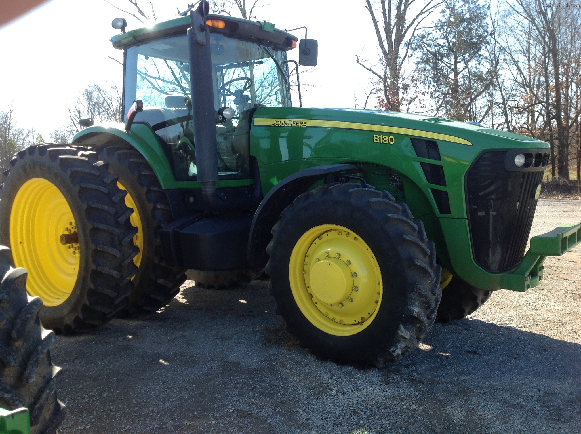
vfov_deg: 40.6
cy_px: 217
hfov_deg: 52.7
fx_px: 587
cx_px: 290
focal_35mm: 35
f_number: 2.4
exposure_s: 1/451
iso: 50
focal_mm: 4.28
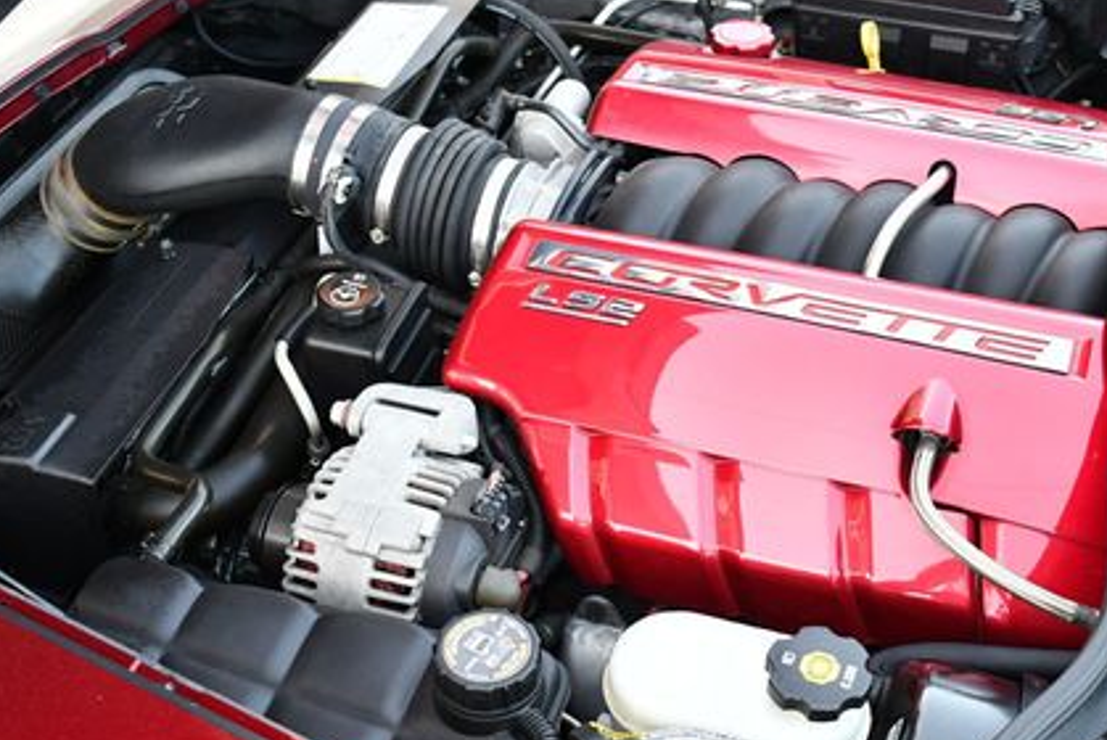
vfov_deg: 24.6
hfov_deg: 36.1
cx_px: 655
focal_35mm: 55
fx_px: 1692
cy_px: 325
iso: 720
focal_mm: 18
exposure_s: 1/250
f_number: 3.5
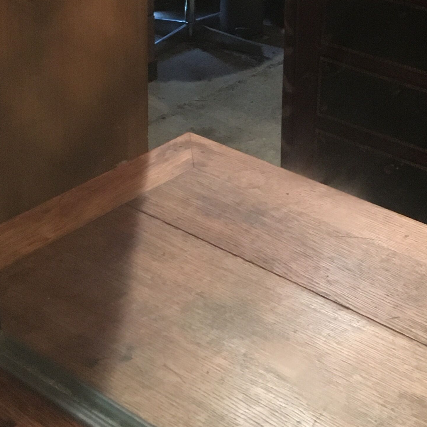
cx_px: 315
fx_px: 991
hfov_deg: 24.1
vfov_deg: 23.6
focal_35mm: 71
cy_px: 34
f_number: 2.2
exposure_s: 1/17
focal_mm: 4.15
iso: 250
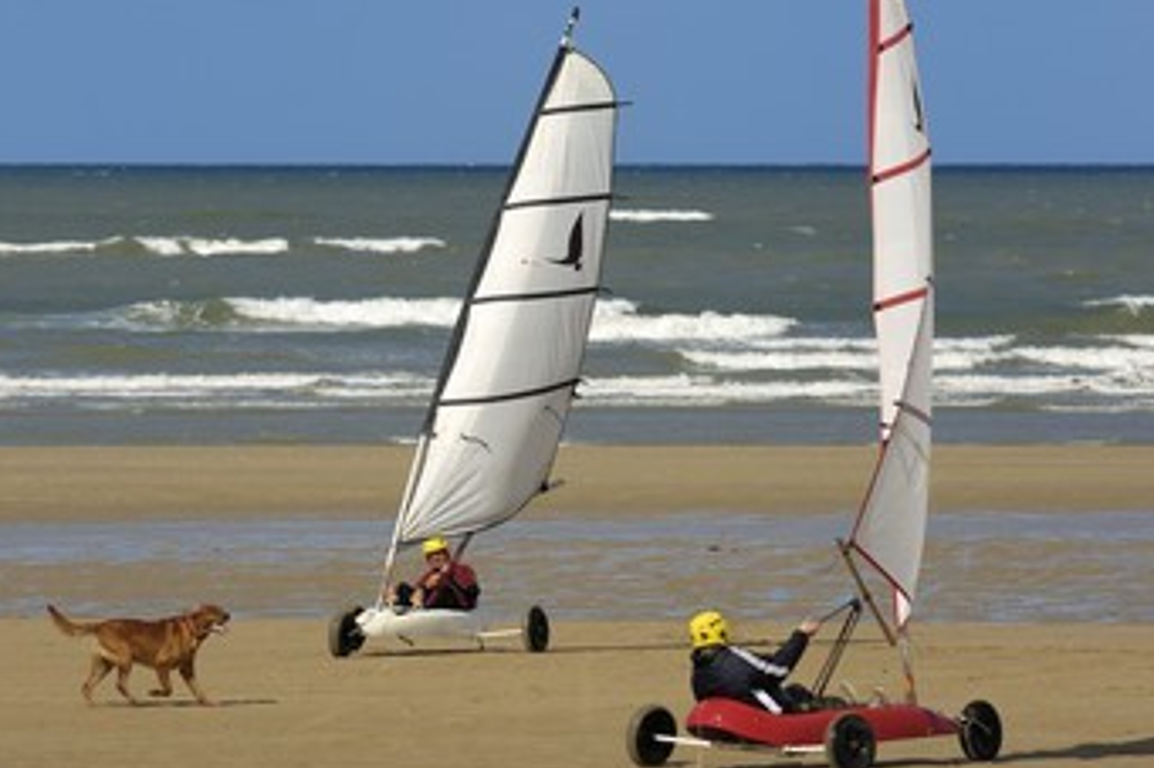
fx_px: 9483
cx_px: 459
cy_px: 338
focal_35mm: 296
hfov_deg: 7.0
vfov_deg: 4.6
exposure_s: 1/640
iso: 100
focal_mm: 160
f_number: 5.3
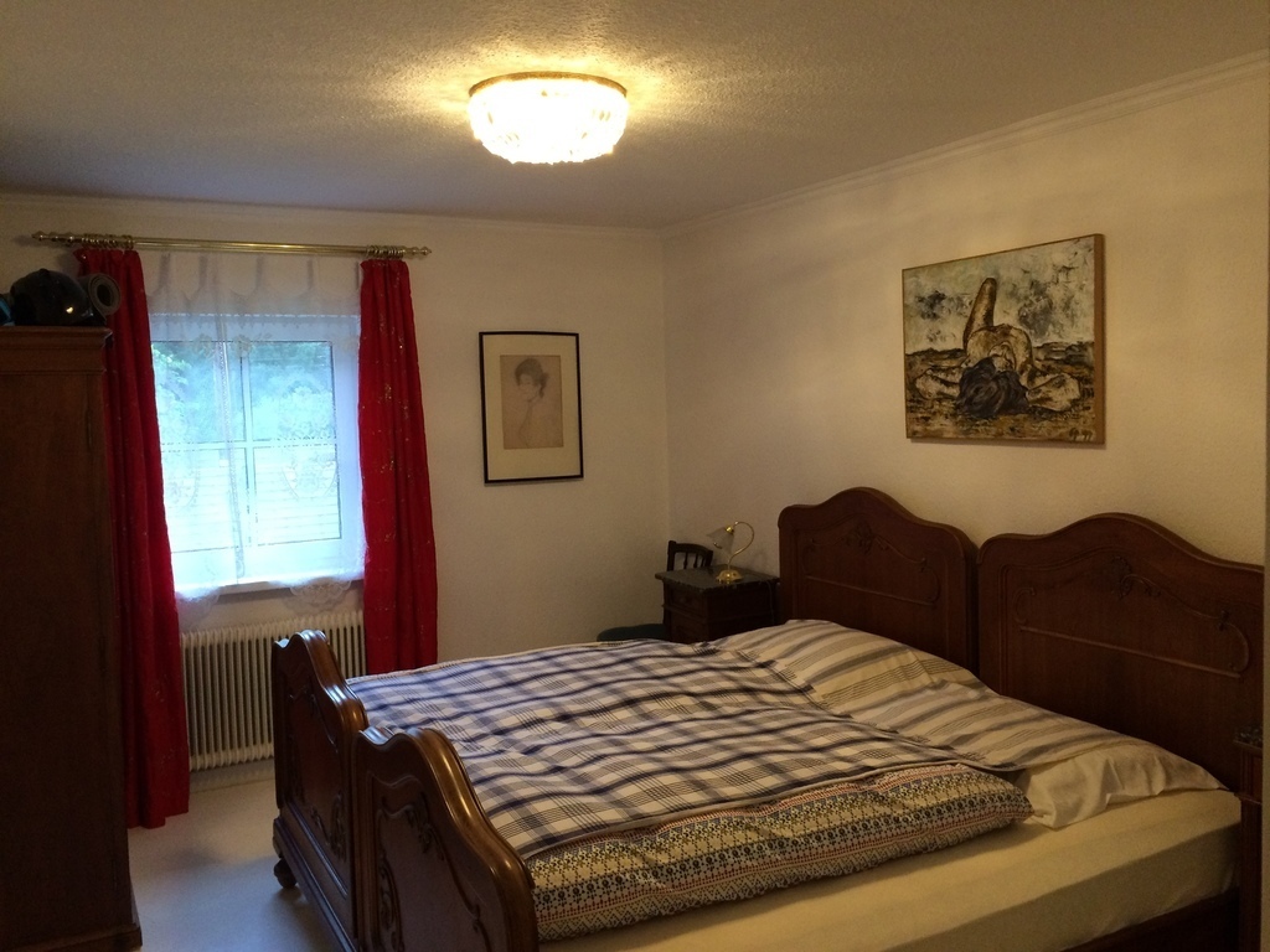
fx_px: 1064
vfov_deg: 48.2
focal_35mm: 29
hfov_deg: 61.7
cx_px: 635
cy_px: 476
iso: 200
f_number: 2.2
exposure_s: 1/33
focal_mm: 4.15
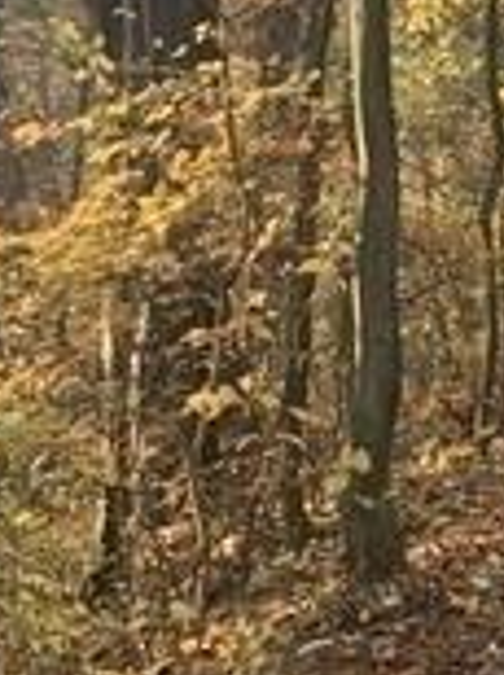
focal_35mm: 130
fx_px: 2531
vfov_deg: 15.2
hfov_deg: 10.8
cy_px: 438
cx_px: 846
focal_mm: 4.25
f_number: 1.8
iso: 80
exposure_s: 1/121
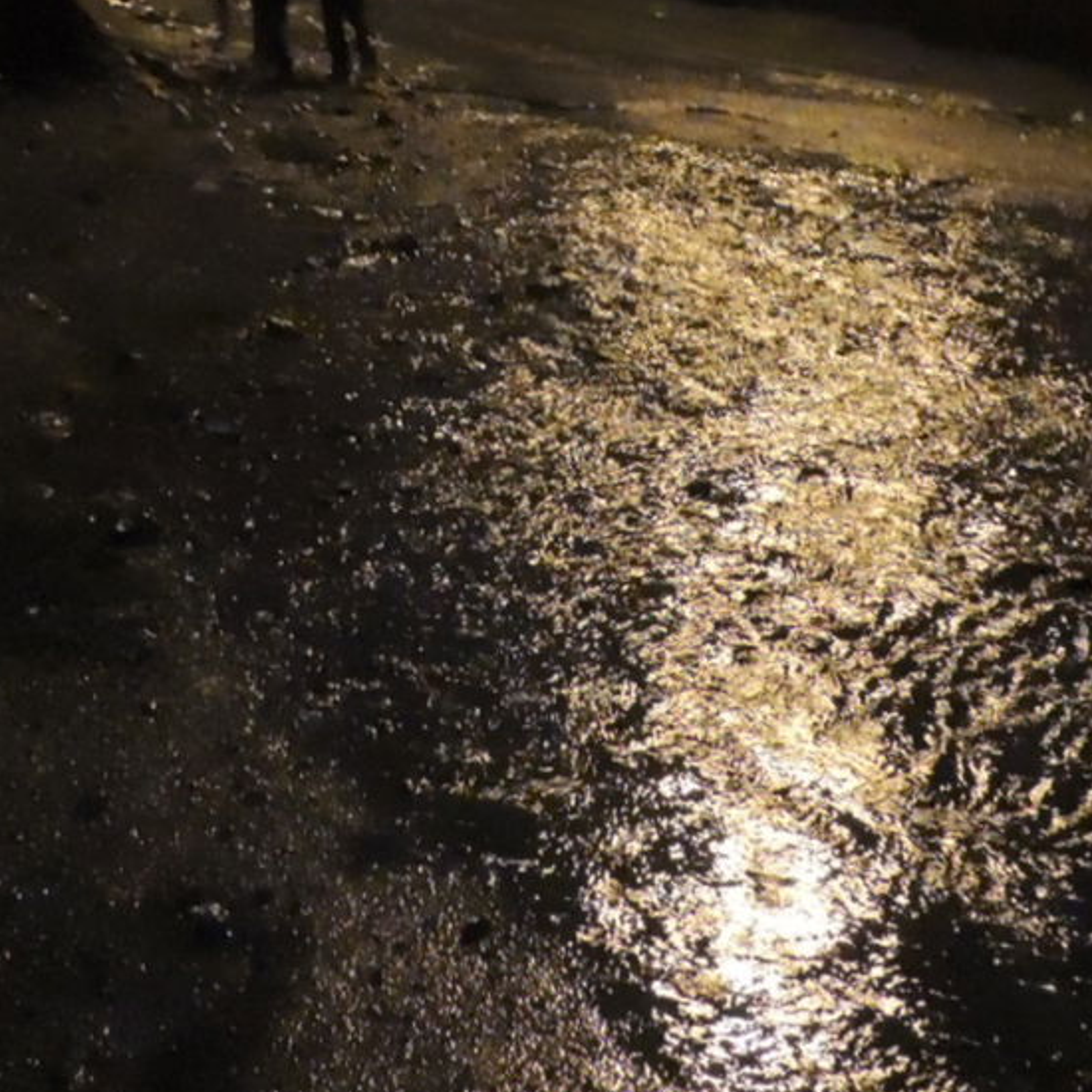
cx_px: 419
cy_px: 179
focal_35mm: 54
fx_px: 1927
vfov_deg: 30.7
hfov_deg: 31.5
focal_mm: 4.3
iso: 2500
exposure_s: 1/15
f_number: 3
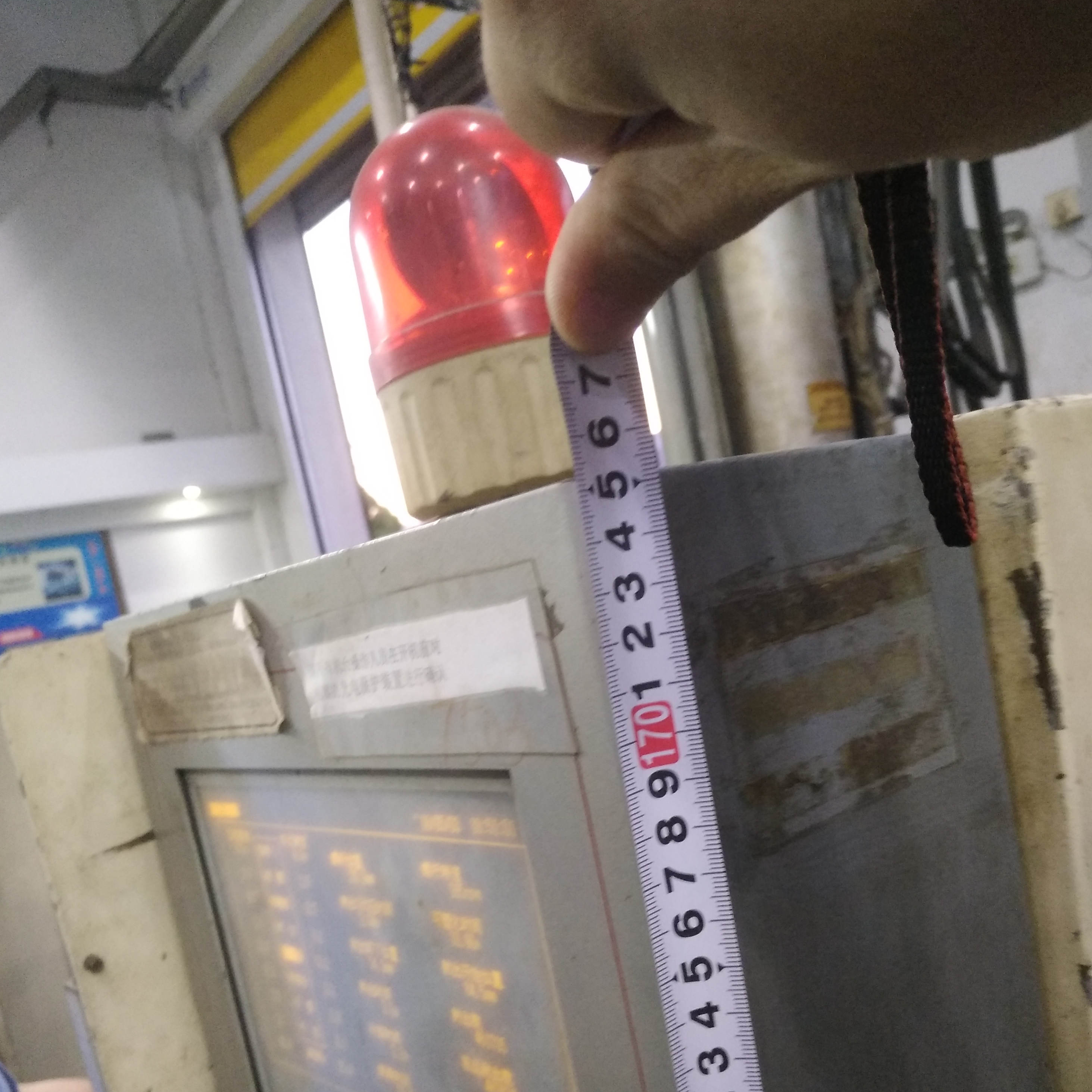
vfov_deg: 54.6
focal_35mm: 29
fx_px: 1035
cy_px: 717
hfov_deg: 55.6
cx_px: 542
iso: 708
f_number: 1.9
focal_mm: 3.94
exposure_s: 1/25
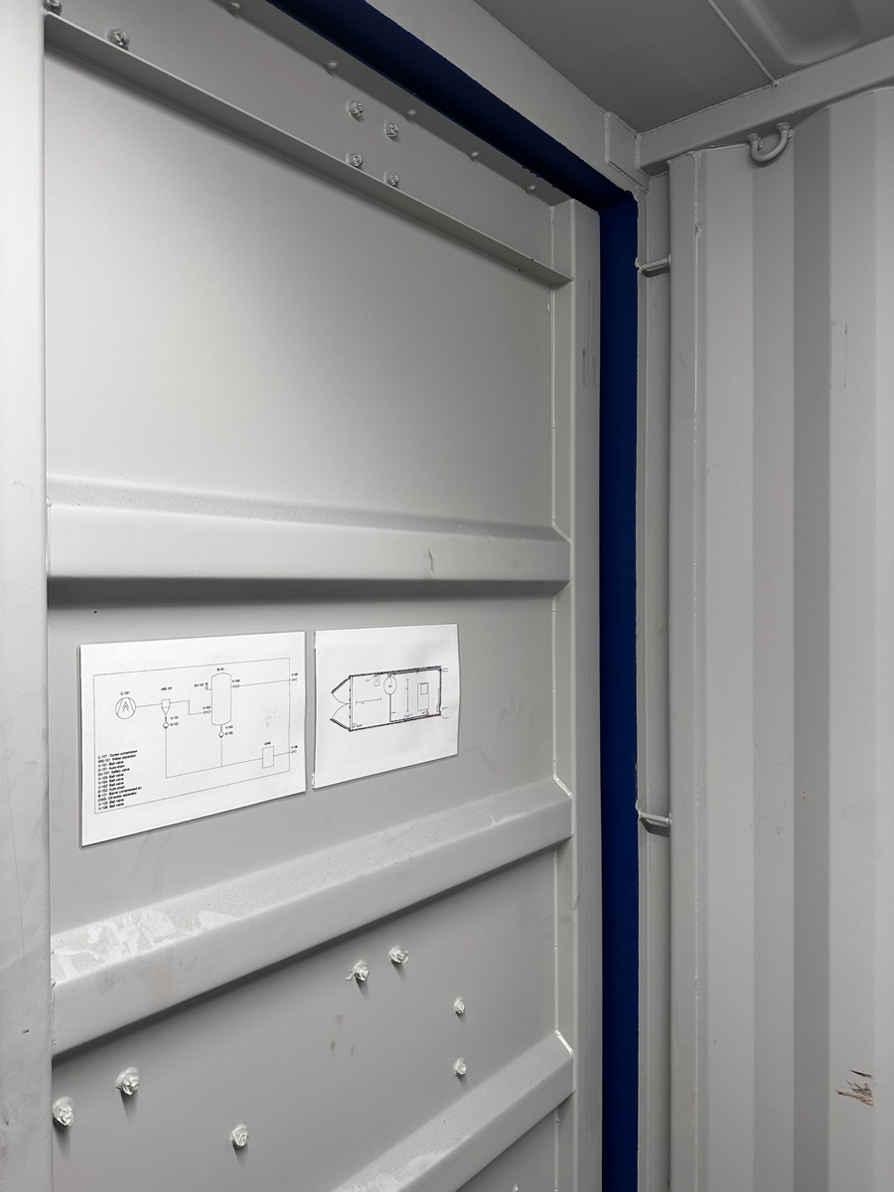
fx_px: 826
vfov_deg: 71.6
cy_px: 596
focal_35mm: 24
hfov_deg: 56.8
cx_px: 447
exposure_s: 1/100
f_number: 1.78
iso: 80
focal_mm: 6.86
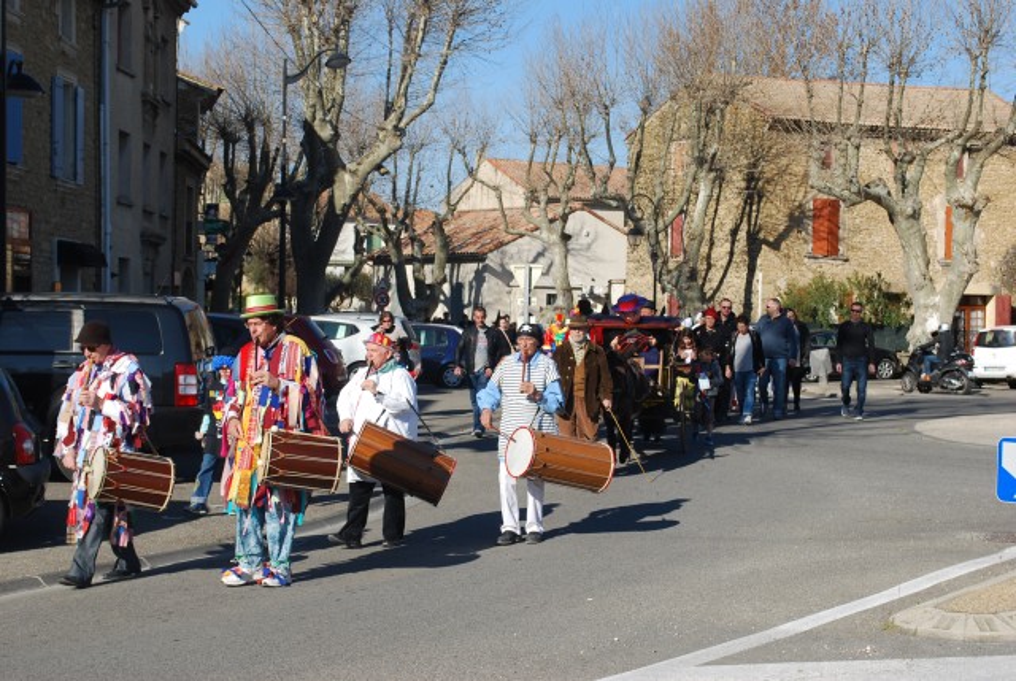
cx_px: 508
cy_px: 340
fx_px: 1781
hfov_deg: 31.8
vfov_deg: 21.6
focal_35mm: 63
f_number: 8
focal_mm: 42
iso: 100
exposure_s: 1/250
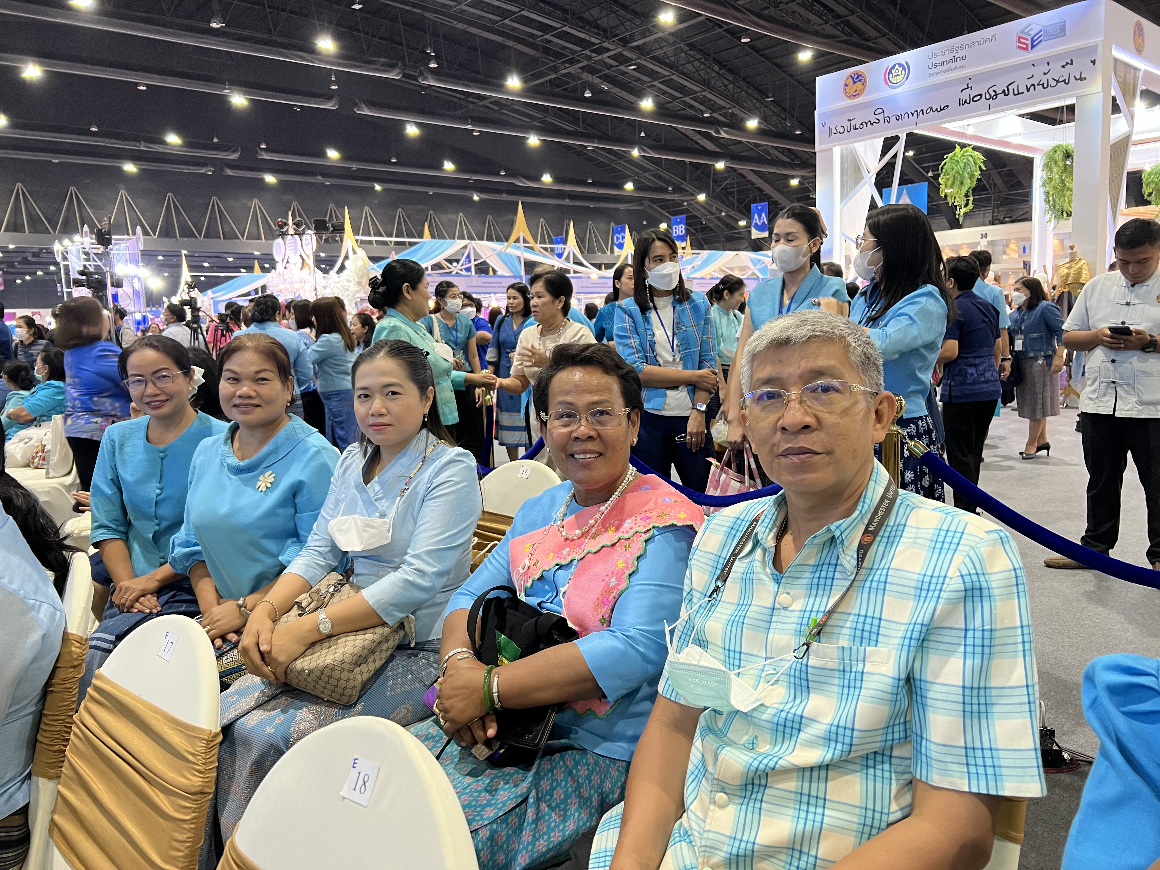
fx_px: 871
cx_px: 580
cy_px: 435
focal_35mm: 26
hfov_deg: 67.3
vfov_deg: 53.1
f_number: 1.5
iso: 160
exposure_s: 1/50
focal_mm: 5.7
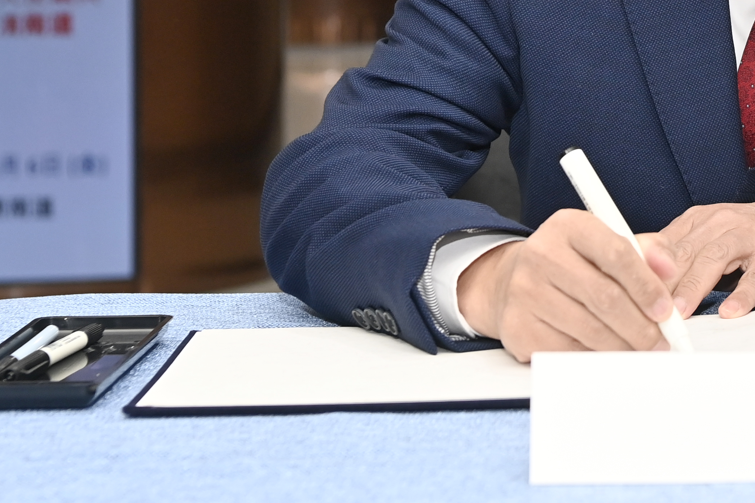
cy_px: -91
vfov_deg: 9.1
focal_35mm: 149
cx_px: 672
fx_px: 3124
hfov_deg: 13.7
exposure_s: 1/250
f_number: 5
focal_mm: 56
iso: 1000
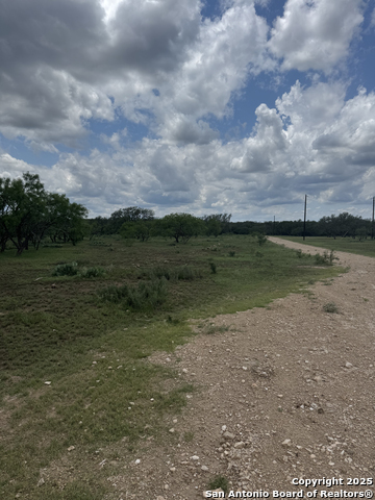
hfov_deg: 56.8
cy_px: 250
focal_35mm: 24
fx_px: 347
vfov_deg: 71.6
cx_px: 188
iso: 80
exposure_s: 1/9009
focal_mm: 6.76
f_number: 1.78
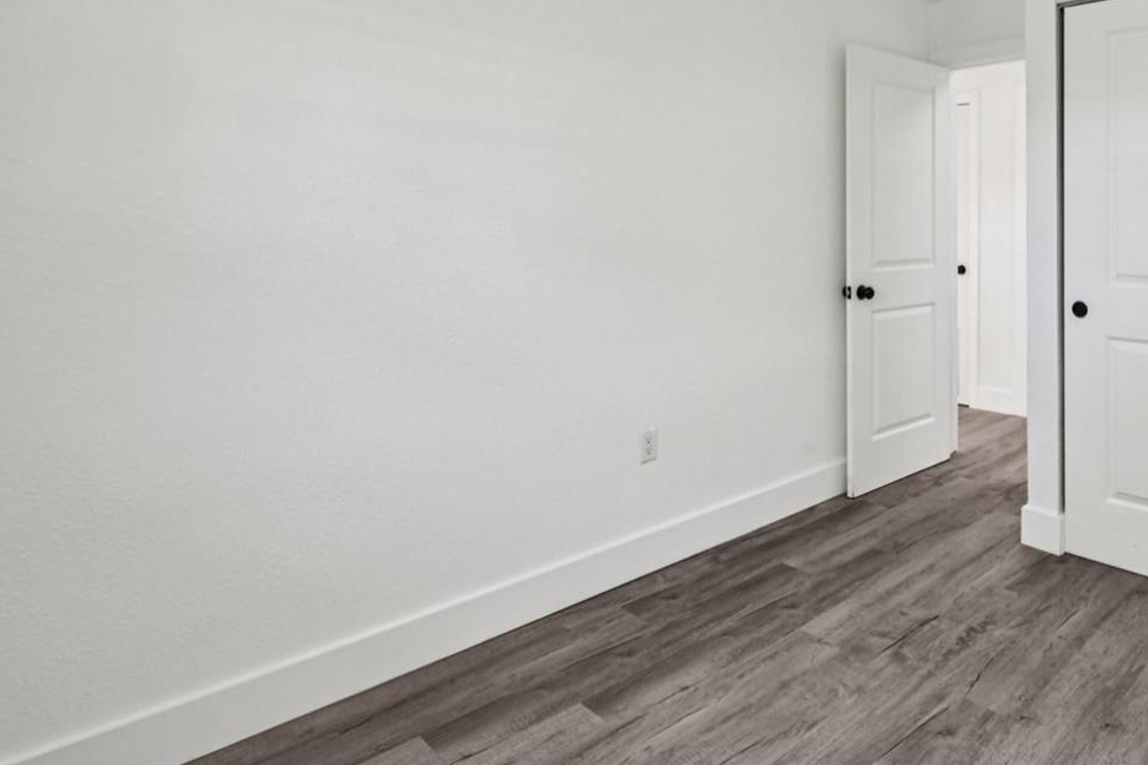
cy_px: 248
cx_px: 882
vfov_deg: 53.9
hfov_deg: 70.2
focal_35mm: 23
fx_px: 733
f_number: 8
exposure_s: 1/20
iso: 400
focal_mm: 14
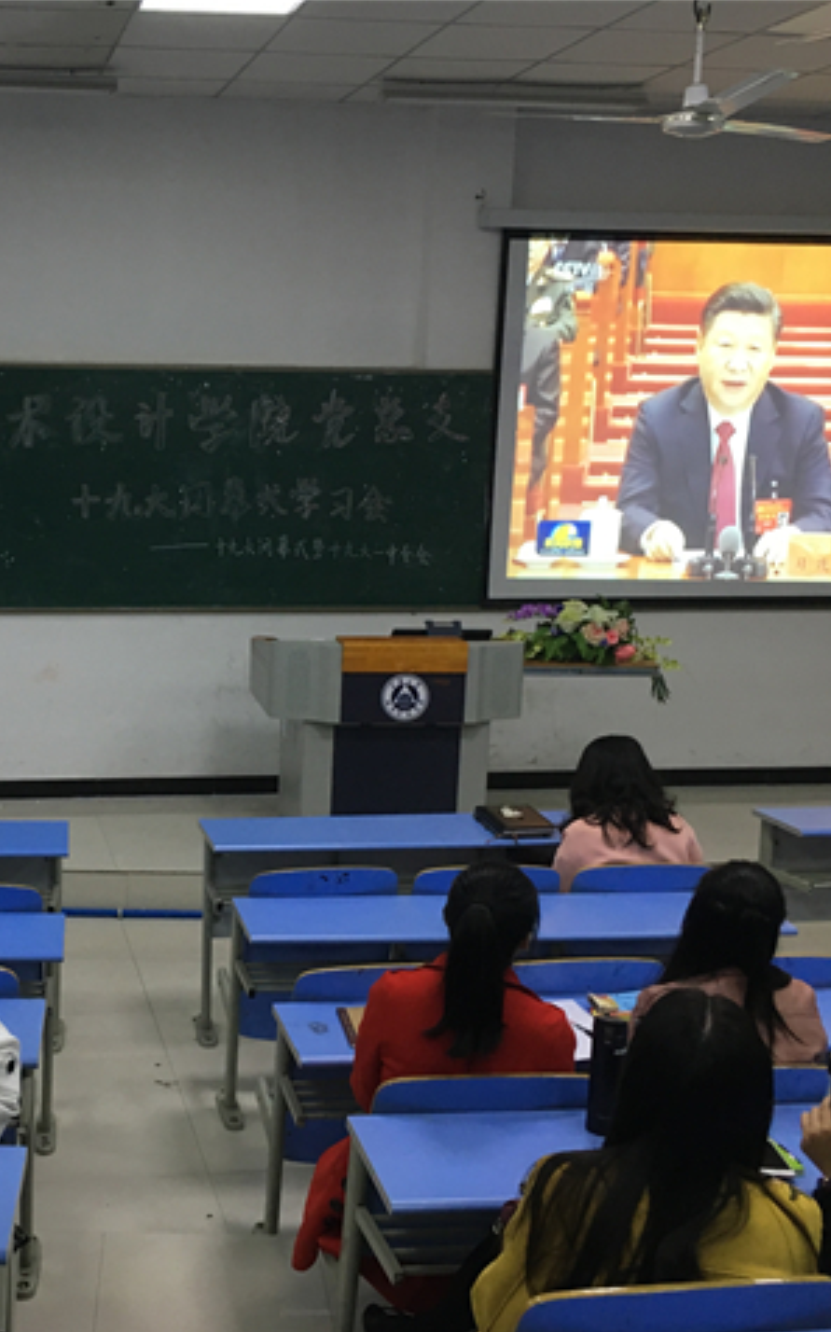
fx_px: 1524
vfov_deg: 47.2
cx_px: 137
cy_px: 679
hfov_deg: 29.6
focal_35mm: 42
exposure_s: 1/33
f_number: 2.2
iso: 100
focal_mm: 4.15
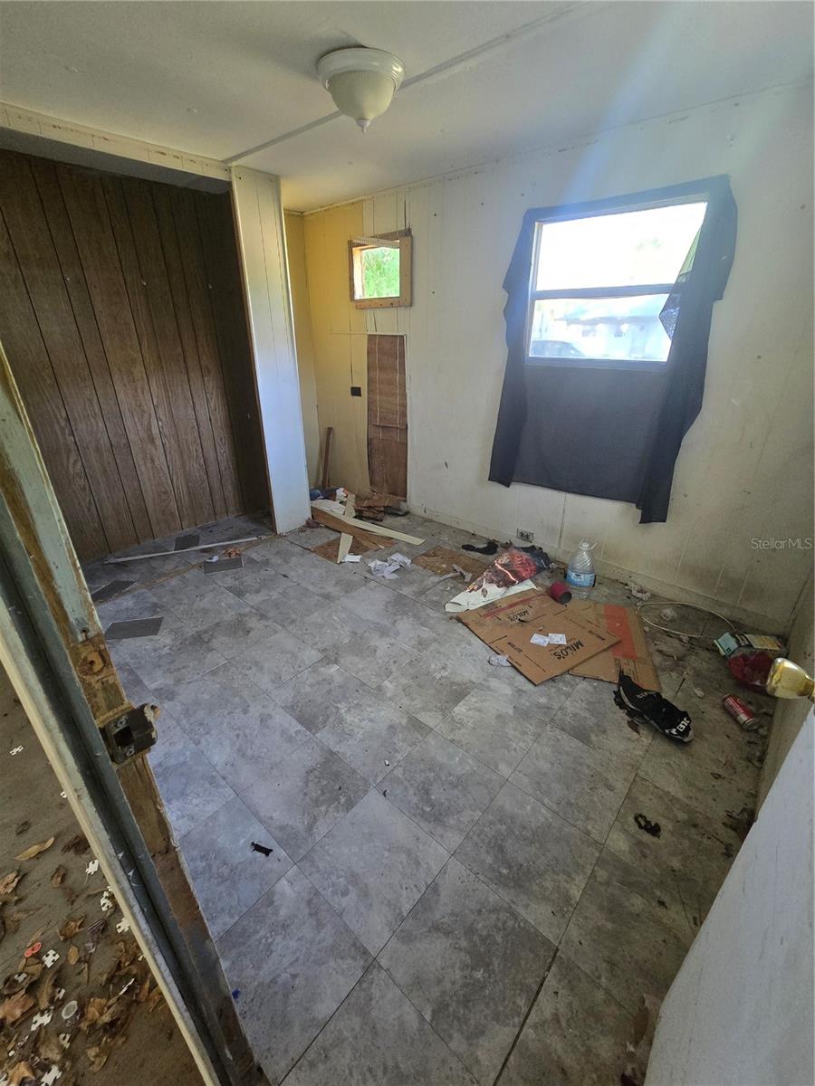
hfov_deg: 89.9
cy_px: 543
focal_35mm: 13
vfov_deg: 106.2
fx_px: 408
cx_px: 408
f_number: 2.2
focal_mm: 2.2
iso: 800
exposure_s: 1/60
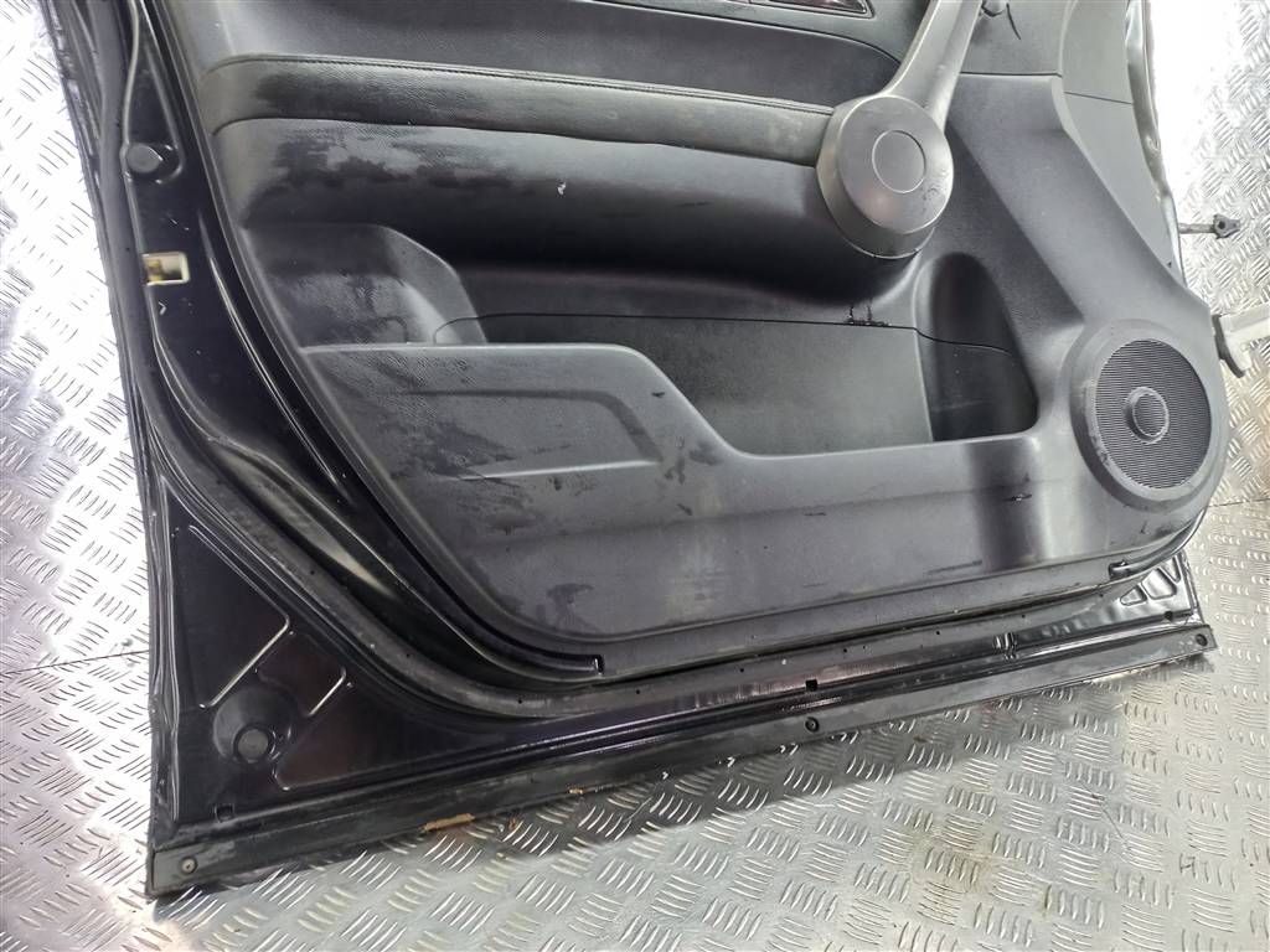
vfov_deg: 54.9
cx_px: 635
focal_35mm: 25
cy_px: 476
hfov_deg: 69.4
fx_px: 917
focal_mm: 4.6
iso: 250
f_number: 1.8
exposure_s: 1/33
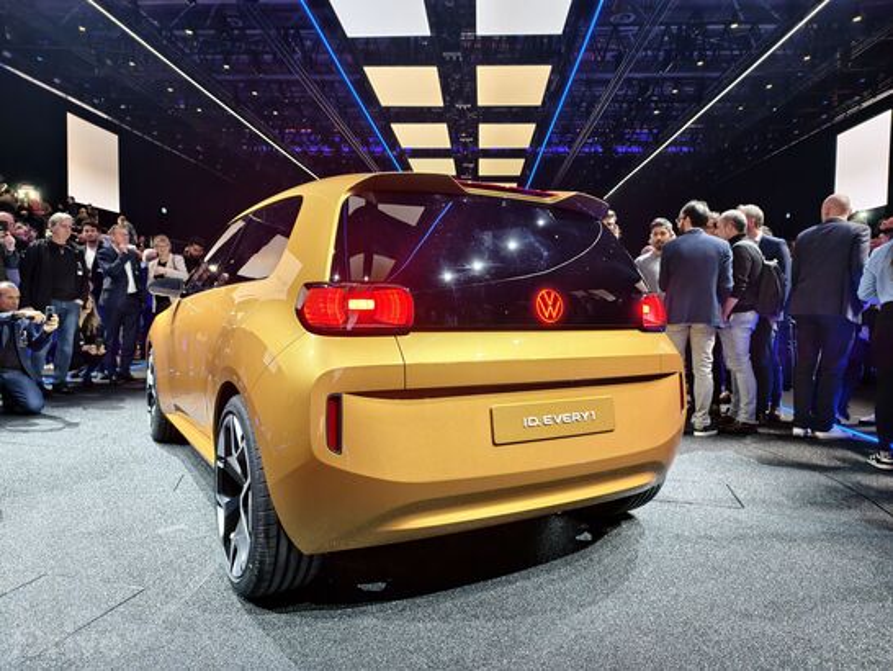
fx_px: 594
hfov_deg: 73.9
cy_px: 336
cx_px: 446
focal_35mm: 23
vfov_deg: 58.9
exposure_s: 1/57.3
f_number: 1.57
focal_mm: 6.54
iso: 195
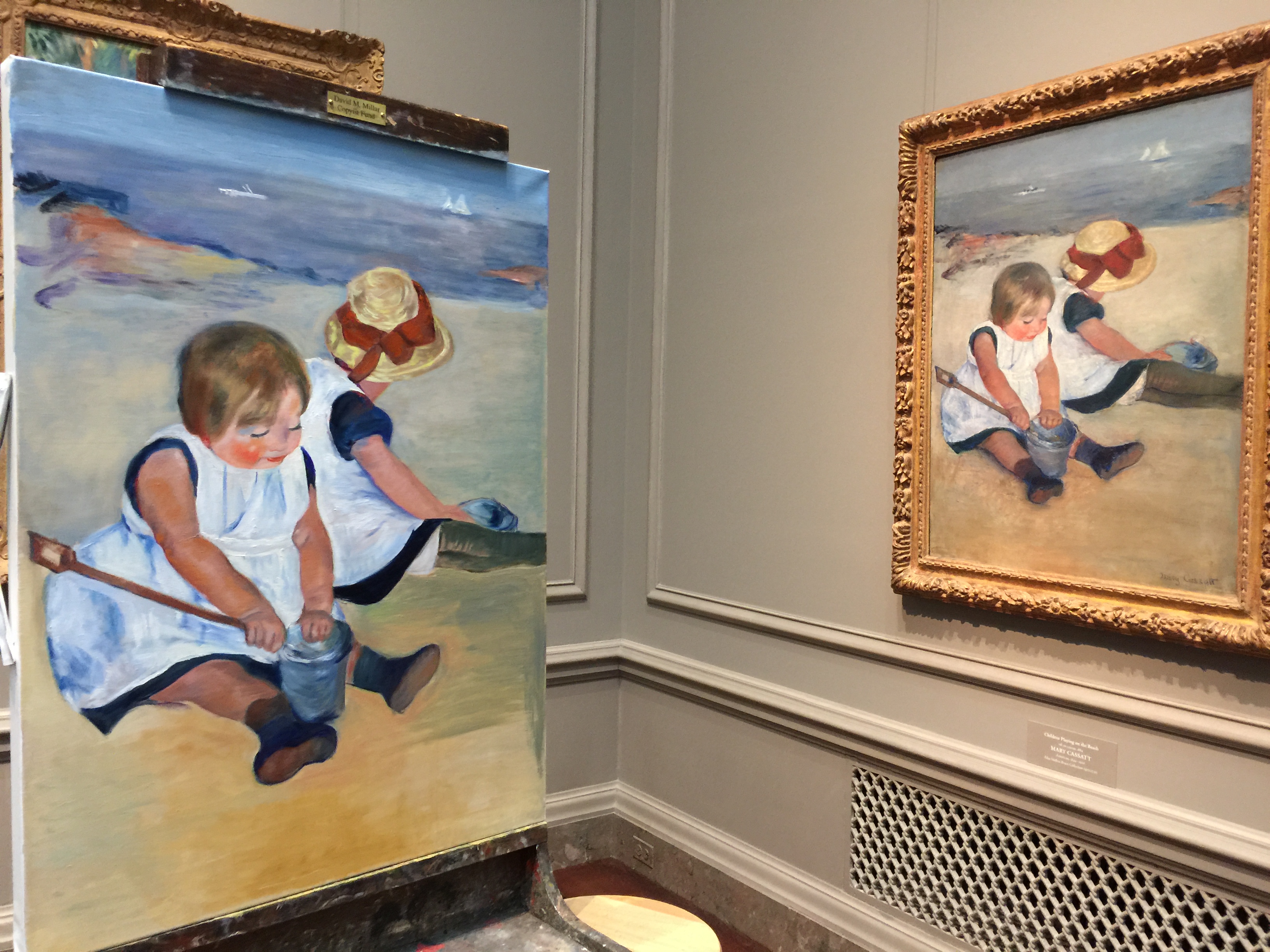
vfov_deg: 48.2
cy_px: 476
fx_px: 1064
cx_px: 635
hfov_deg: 61.7
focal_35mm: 29
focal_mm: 4.15
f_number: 2.2
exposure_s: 1/4
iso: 64
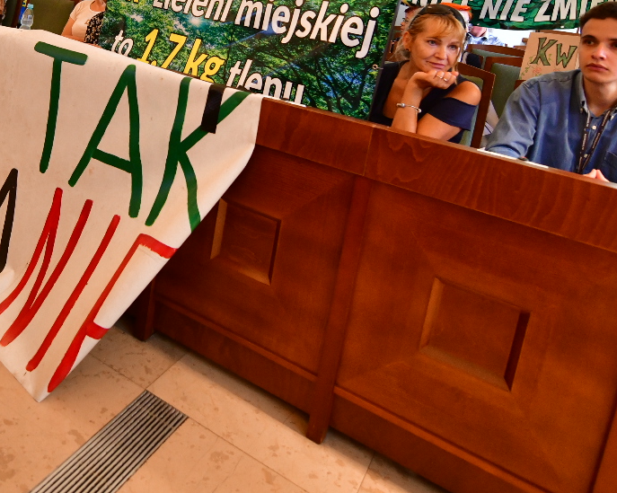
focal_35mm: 31
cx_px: 166
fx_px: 566
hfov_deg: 54.9
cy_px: 62
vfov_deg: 43.6
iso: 1400
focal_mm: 14
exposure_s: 1/125
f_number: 2.8
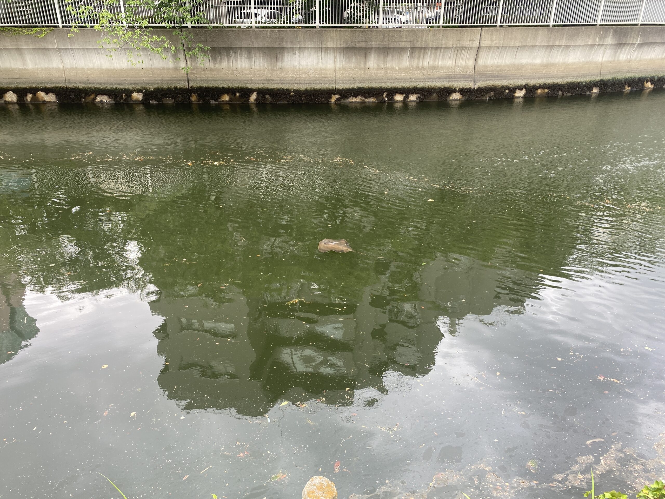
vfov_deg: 53.1
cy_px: 250
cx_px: 332
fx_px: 499
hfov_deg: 67.3
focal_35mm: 26
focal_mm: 4.25
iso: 32
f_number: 1.8
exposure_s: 1/167
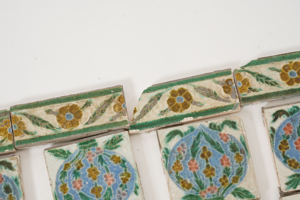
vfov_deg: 13.0
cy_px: 100
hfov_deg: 19.5
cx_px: 150
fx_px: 875
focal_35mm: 105
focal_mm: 105
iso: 1250
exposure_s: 1/125
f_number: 13
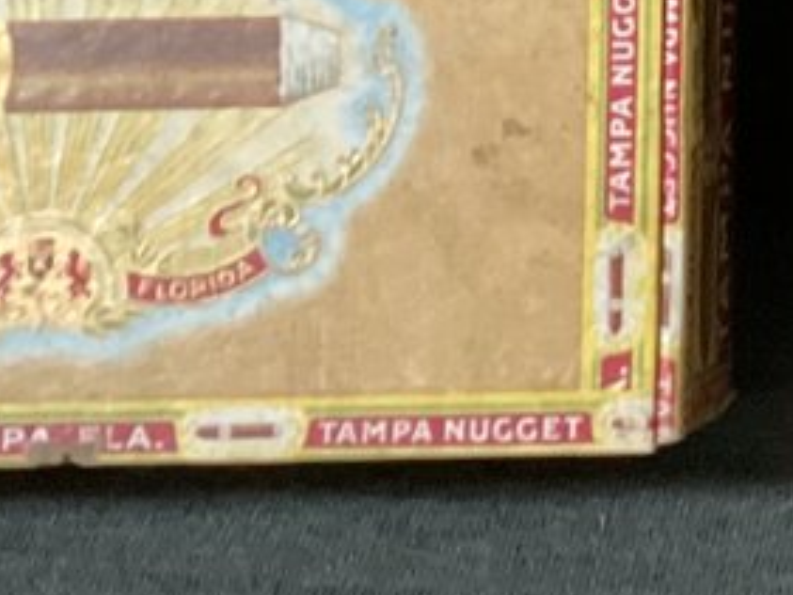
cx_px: 1373
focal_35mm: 167
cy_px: -537
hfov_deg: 11.1
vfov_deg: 8.5
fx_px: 3827
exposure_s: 1/60
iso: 320
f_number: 2.4
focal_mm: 3.3
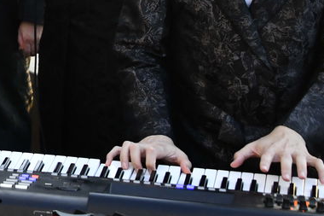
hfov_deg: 12.0
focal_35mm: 162
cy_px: -109
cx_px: -178
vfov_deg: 8.3
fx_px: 1457
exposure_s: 1/500
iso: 800
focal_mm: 44
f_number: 5
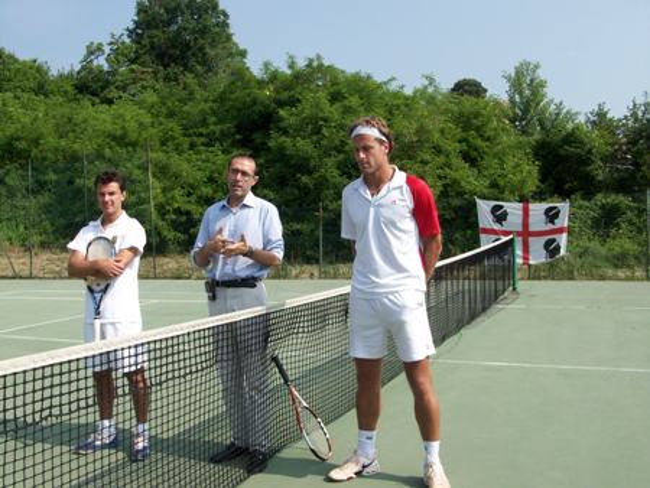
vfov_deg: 41.8
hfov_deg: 53.9
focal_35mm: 34
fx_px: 639
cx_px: 325
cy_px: 244
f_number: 5.5
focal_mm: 5.7
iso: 64
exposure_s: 1/313
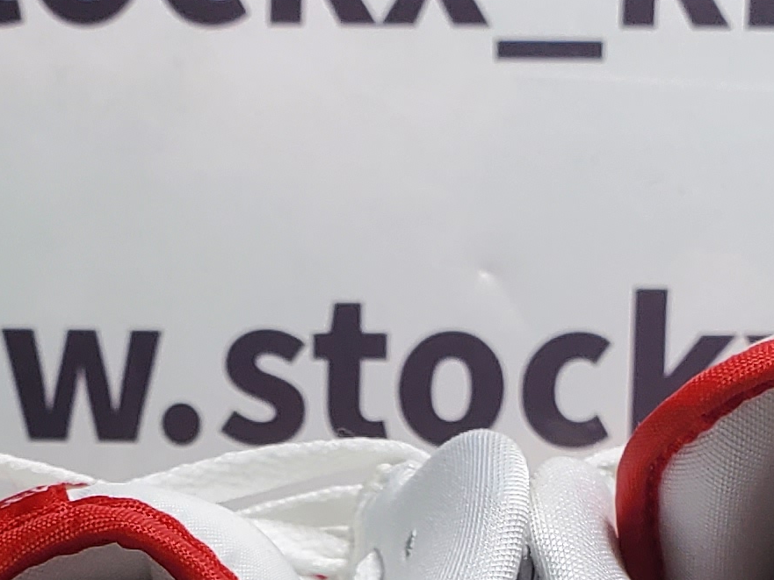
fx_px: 2661
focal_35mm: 119
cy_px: 991
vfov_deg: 11.7
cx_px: 376
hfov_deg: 16.5
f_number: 2.4
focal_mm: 4.3
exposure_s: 1/241
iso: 50
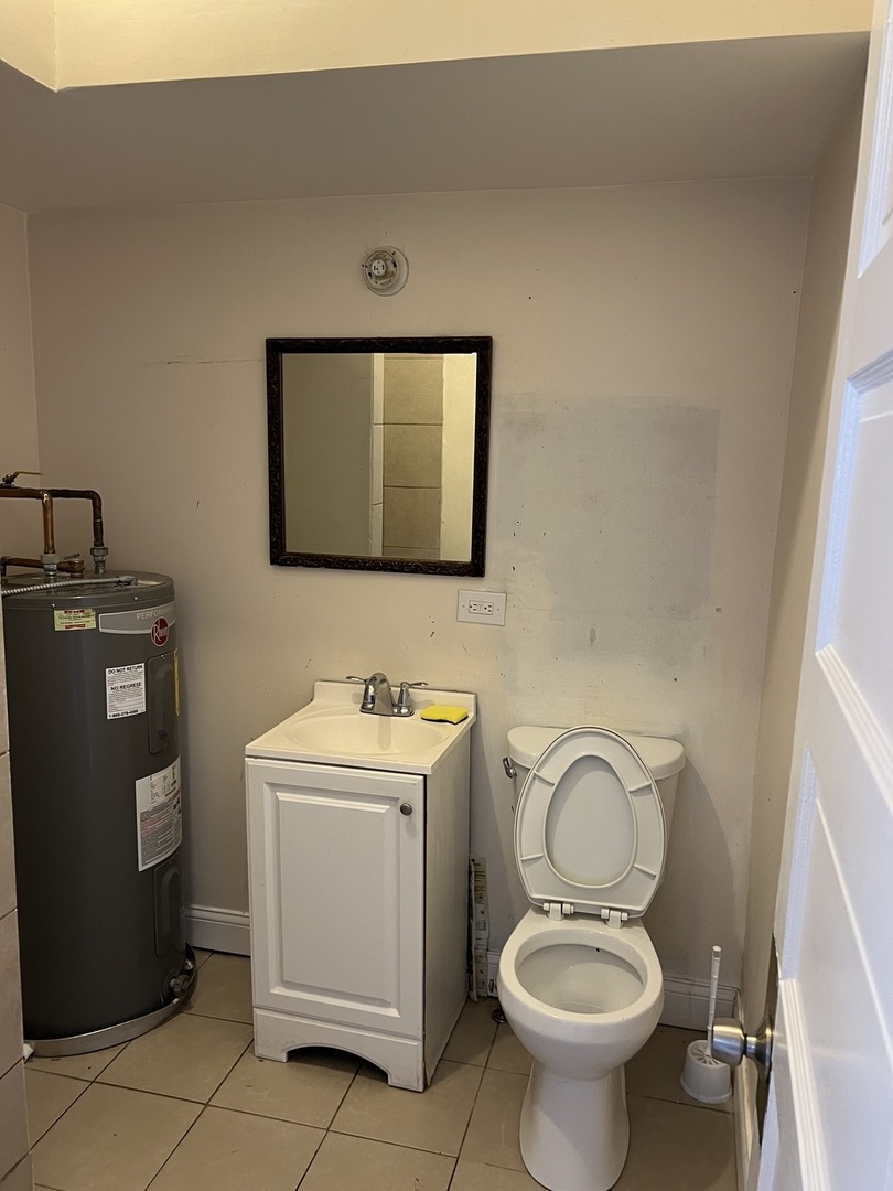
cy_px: 596
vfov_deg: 67.3
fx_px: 894
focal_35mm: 26
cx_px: 446
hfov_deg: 53.1
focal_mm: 5.7
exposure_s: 1/60
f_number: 1.5
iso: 200
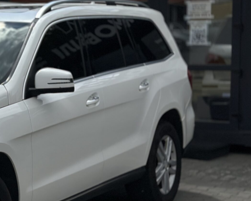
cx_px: -55
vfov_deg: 13.4
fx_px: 854
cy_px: 107
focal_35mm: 115
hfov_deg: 16.0
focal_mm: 6.86
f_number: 1.78
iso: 100
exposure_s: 1/18868
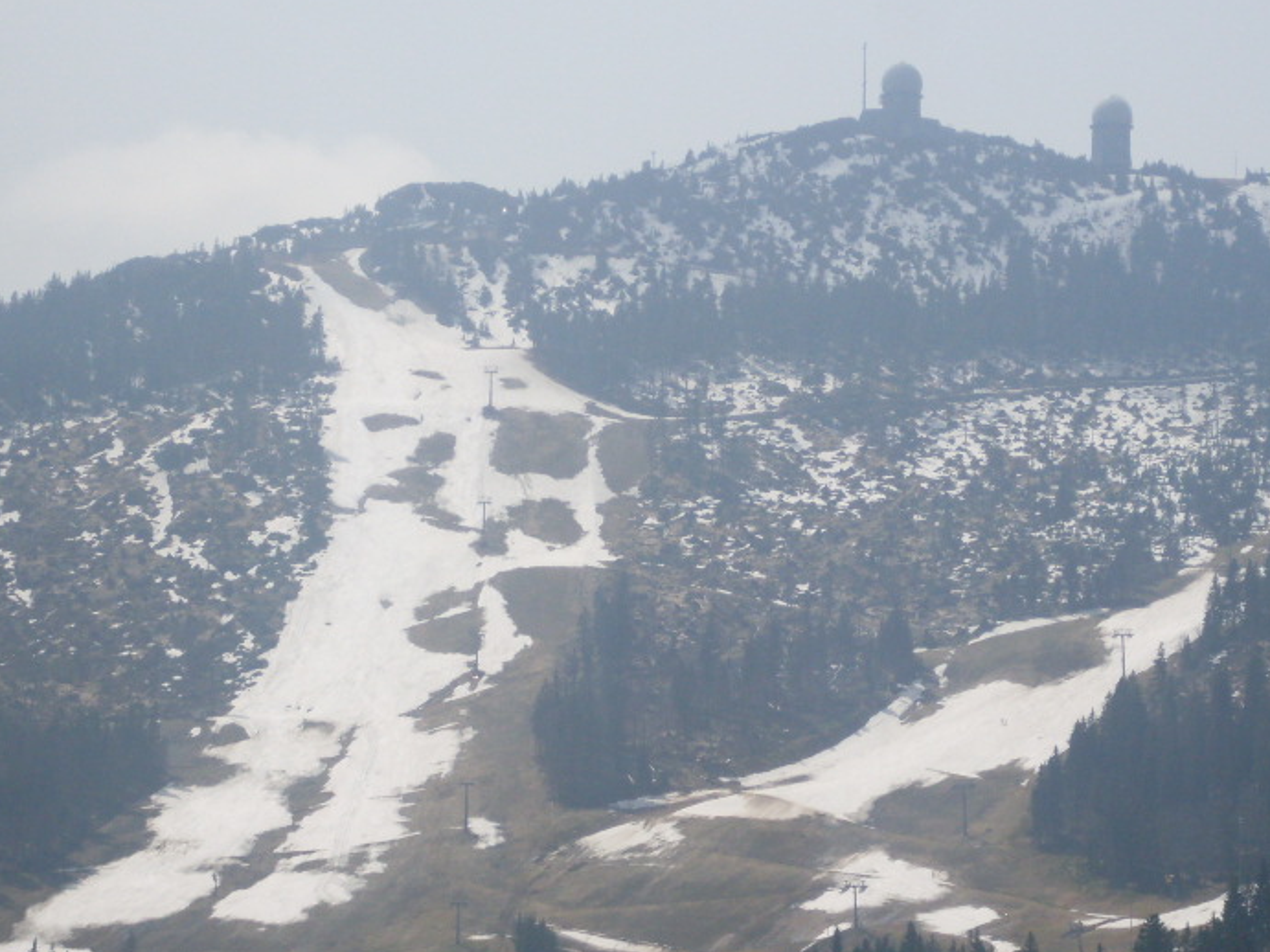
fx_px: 6199
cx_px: 809
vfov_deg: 8.8
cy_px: 564
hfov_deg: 11.7
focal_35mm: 169
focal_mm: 18.9
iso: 80
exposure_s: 1/1000
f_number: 5.2
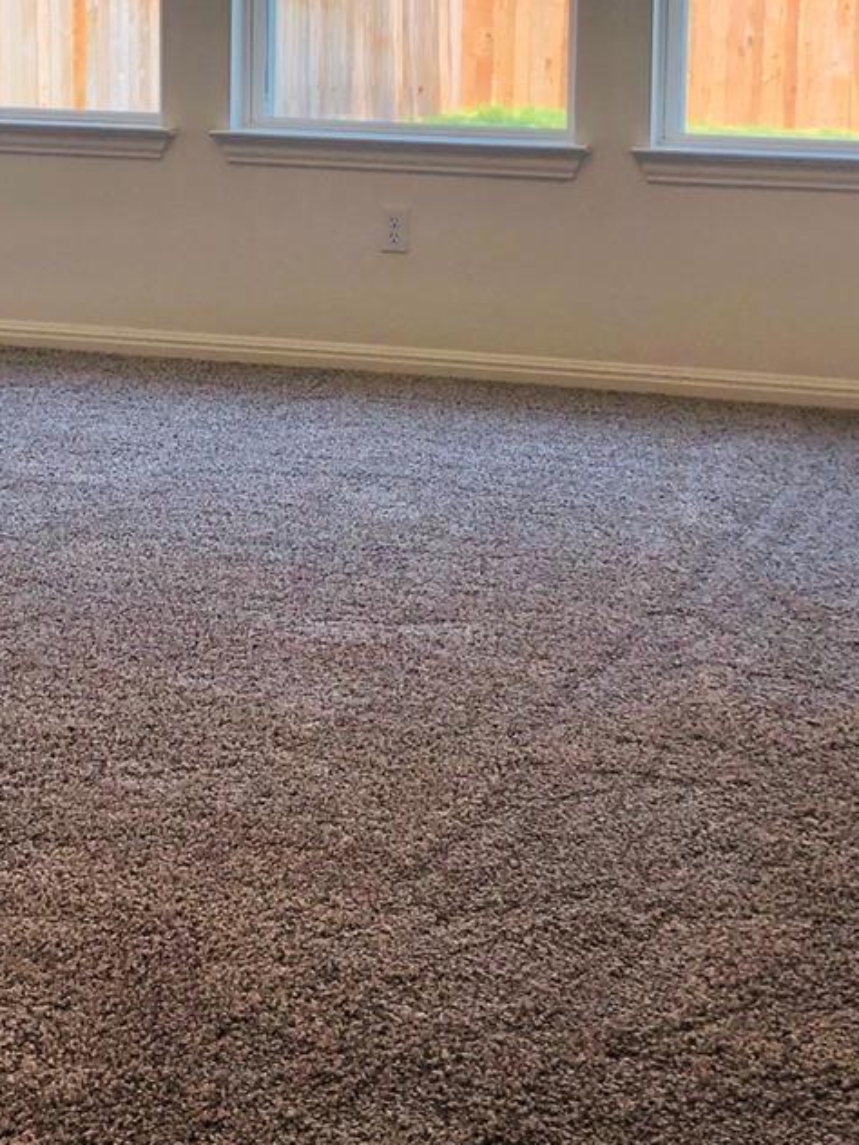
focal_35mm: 68
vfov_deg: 27.8
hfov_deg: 21.6
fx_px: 2250
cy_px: 172
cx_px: 419
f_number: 1.8
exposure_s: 1/120
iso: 64
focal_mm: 4
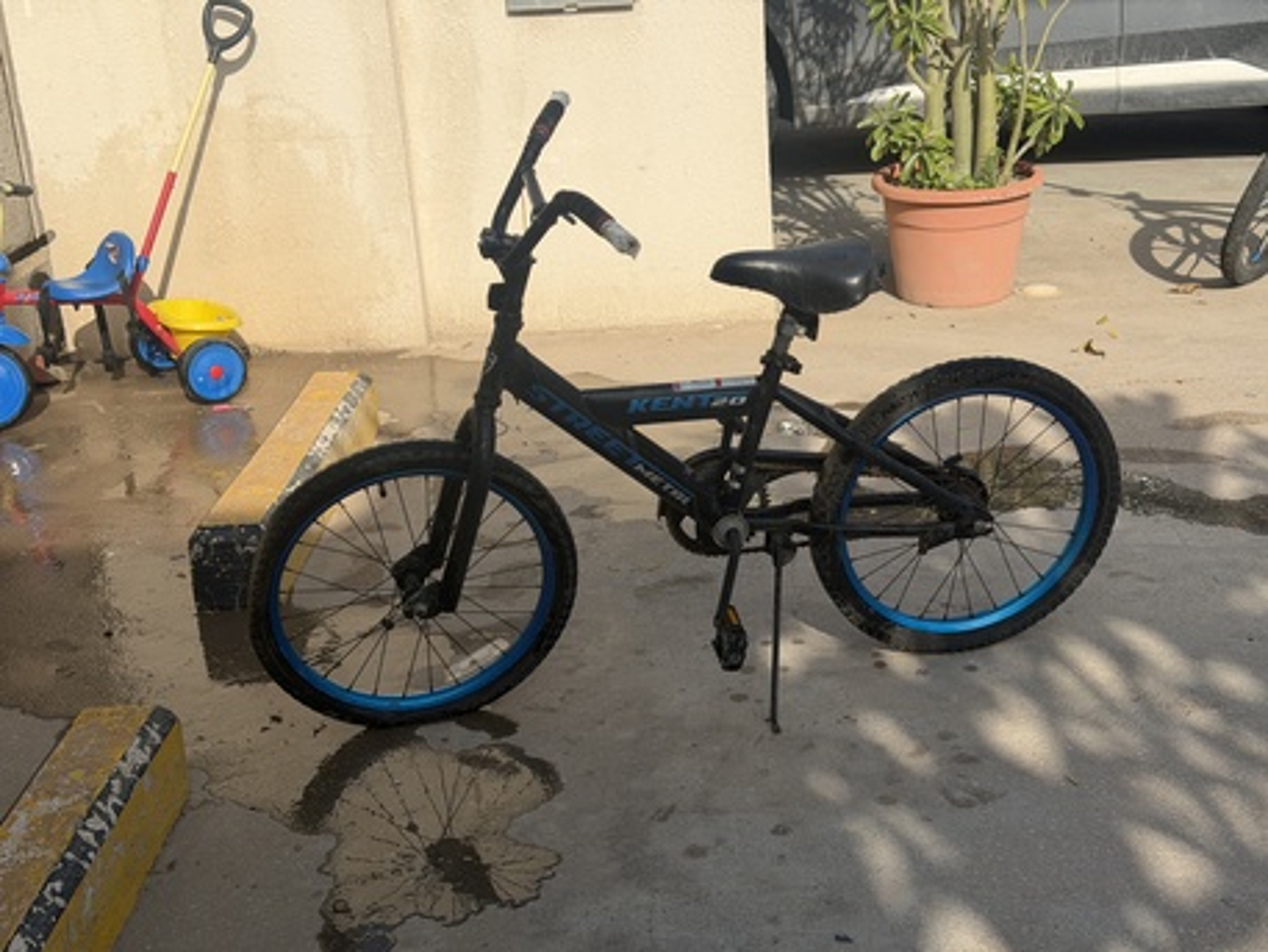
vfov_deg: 30.3
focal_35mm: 48
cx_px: 634
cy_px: 476
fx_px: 1759
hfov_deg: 39.6
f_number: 1.78
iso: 64
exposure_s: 1/6536
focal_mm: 6.76
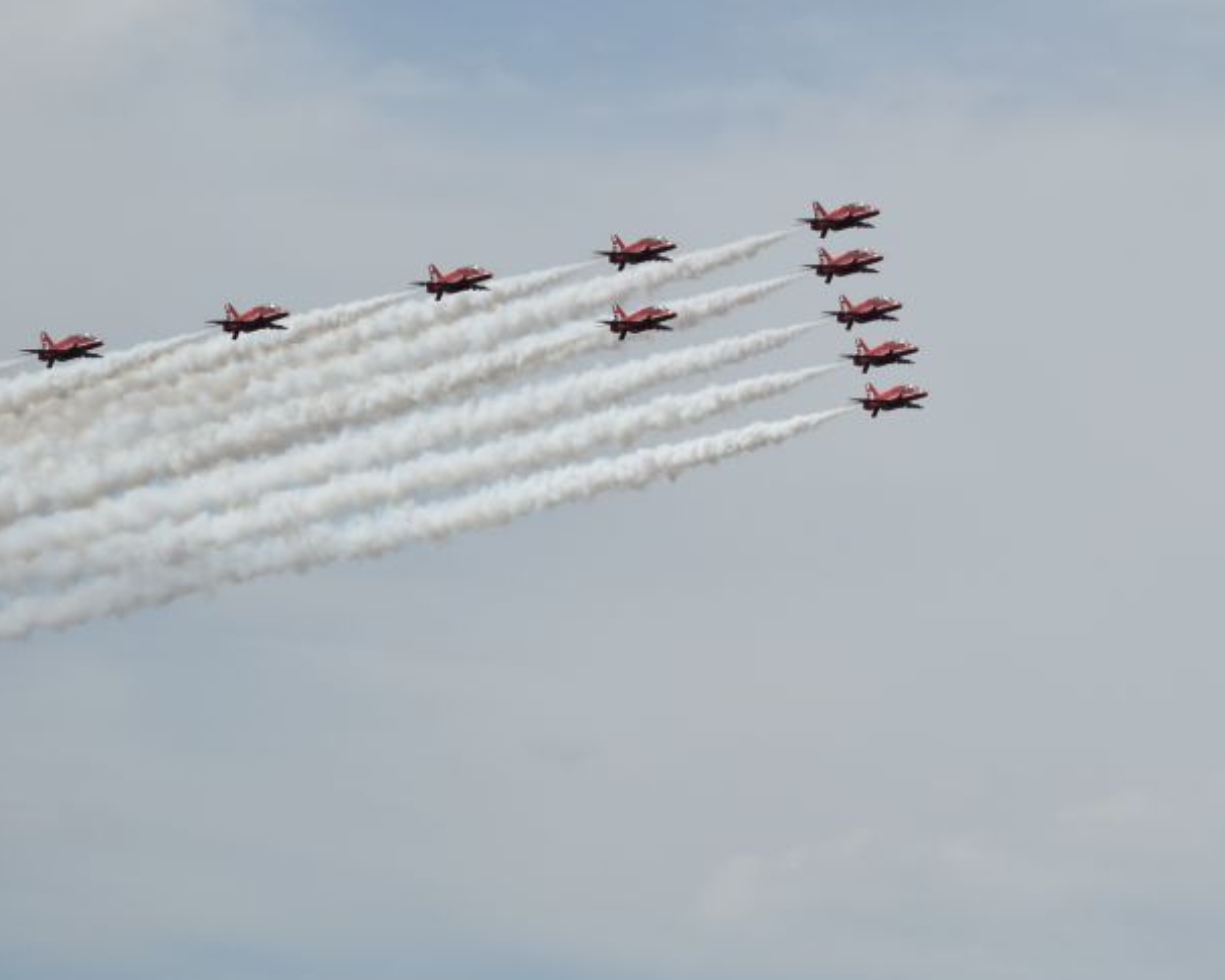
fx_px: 12401
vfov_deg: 4.5
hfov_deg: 5.6
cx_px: 1352
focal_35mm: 342
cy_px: 144
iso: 100
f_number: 7.1
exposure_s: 1/800
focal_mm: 92
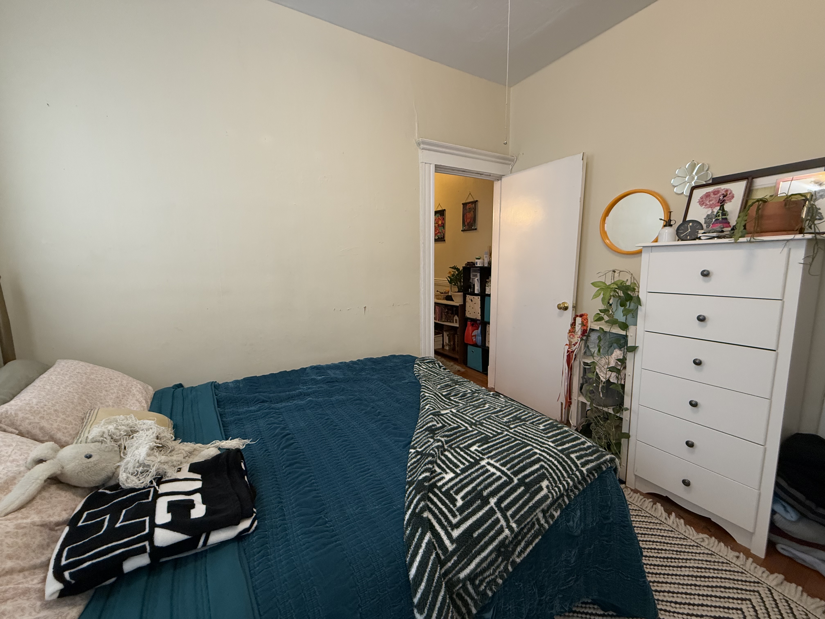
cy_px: 310
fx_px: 334
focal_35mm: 14
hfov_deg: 102.1
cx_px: 412
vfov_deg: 85.7
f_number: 2.2
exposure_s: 1/60
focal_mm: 2.22
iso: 320
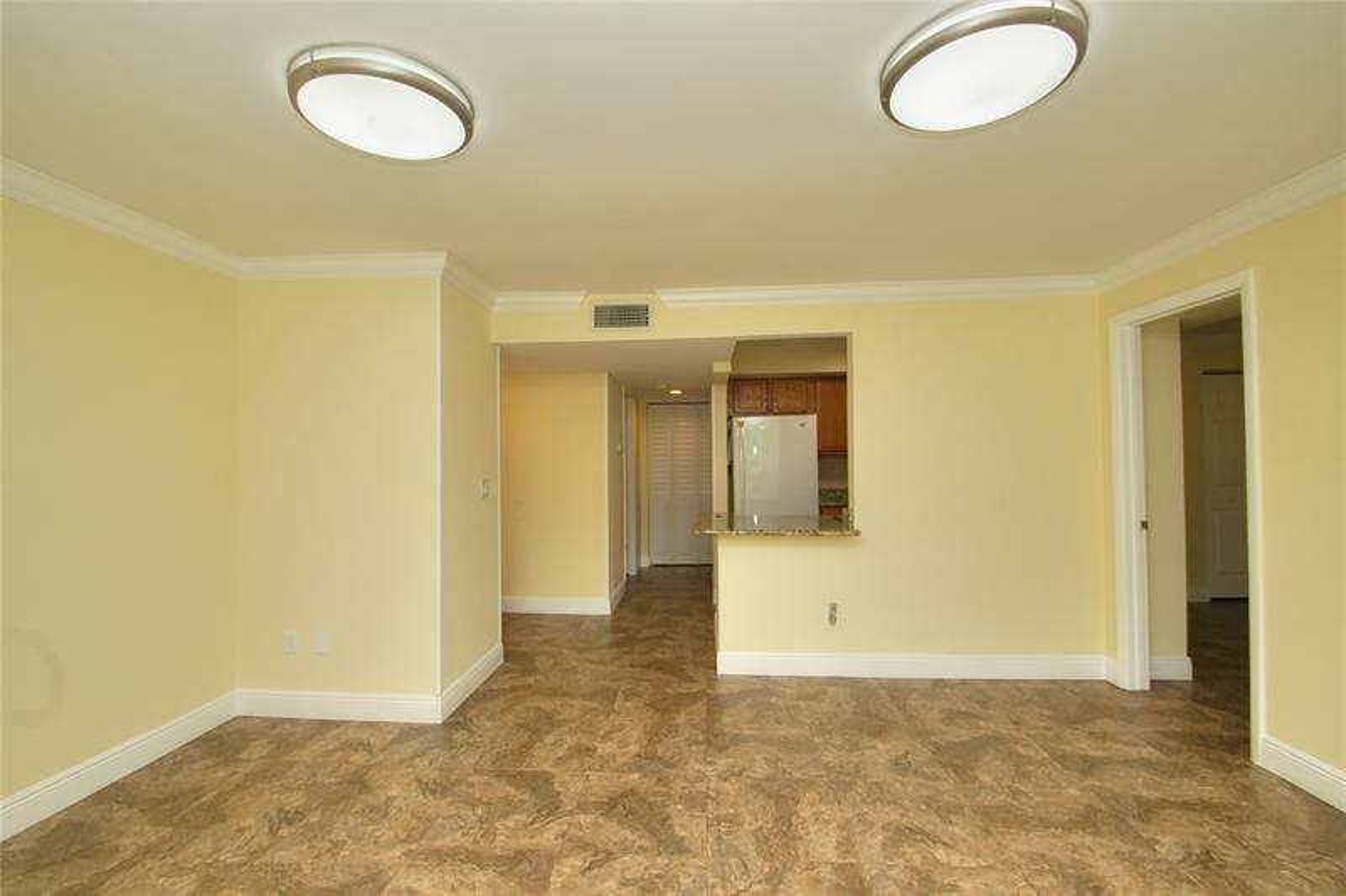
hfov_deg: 100.4
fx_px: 561
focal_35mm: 15
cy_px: 448
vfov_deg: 77.3
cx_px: 673
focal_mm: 10
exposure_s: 1/125
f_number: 8
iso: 500
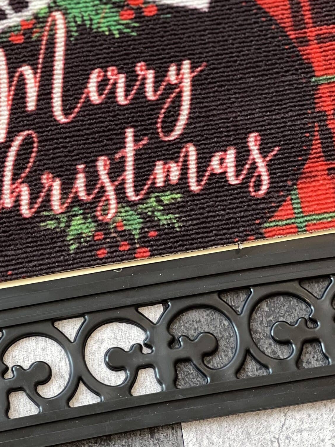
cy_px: 107
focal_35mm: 130
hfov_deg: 11.4
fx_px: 1677
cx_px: 54
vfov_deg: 15.1
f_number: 2.8
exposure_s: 1/40
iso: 160
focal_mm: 9
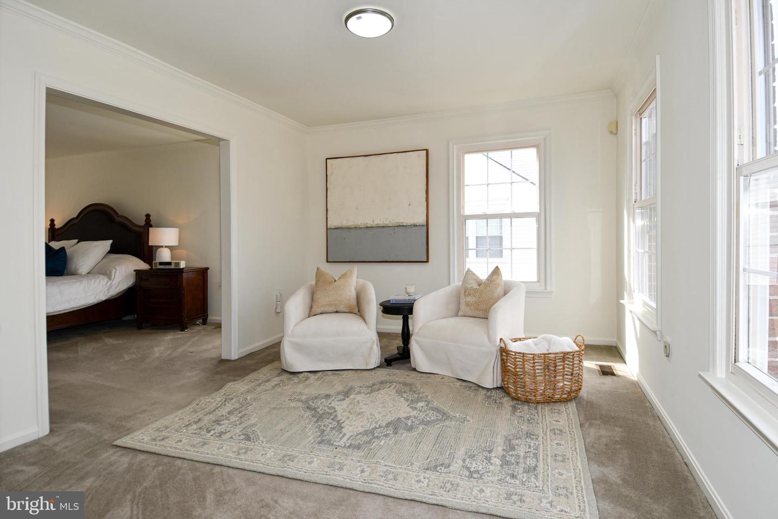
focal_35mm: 18
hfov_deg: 90.0
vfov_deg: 67.4
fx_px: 389
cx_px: 389
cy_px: 260
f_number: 5.6
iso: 110
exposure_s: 1/125
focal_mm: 12
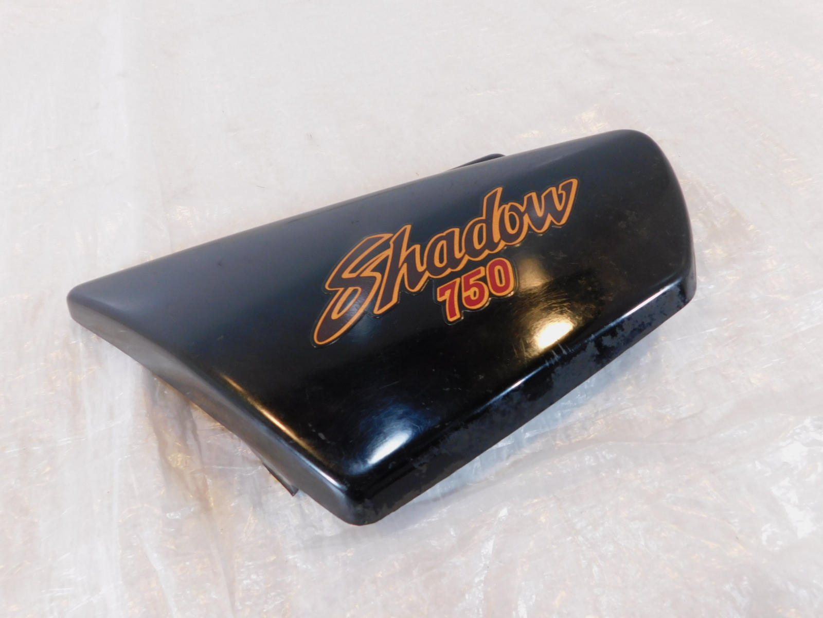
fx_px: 547
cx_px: 412
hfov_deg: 73.9
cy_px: 309
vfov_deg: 58.9
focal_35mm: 23
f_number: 3
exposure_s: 1/30
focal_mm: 4
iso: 180
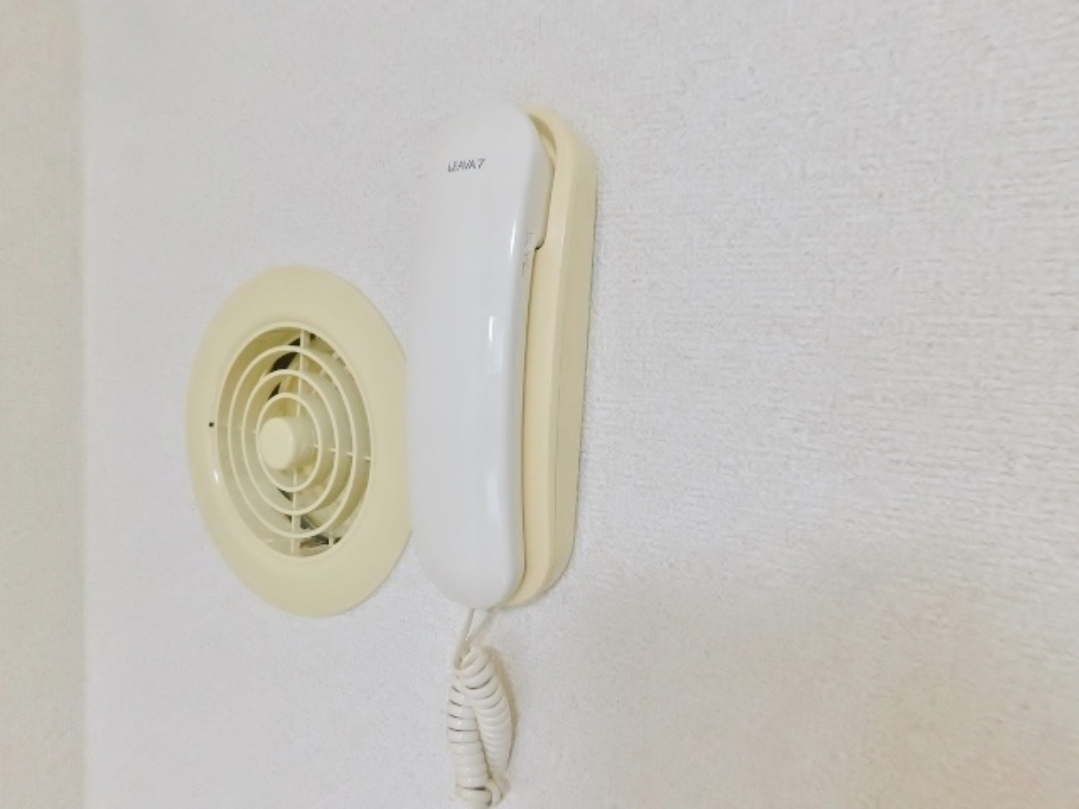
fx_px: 717
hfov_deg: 73.9
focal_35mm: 23
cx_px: 540
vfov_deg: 58.9
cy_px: 404
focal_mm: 4
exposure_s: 1/30
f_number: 3
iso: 250
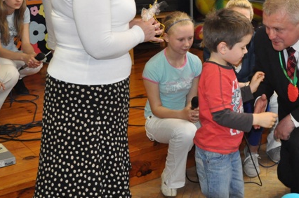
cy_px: 72
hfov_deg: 32.1
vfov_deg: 21.8
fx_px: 514
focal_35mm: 62
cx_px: 205
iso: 2500
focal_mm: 22
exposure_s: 1/200
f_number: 4.5
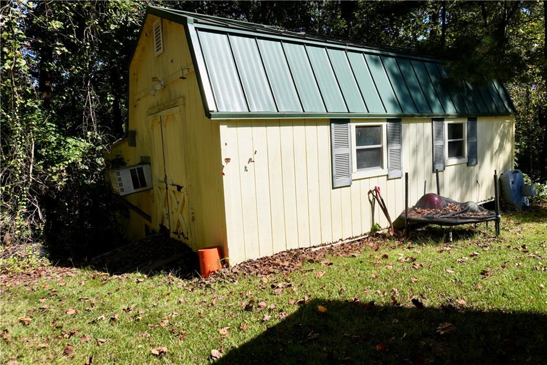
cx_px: 274
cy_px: 182
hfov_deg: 73.8
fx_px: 365
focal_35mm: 24
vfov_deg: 53.1
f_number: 6.3
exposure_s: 1/500
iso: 100
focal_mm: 16
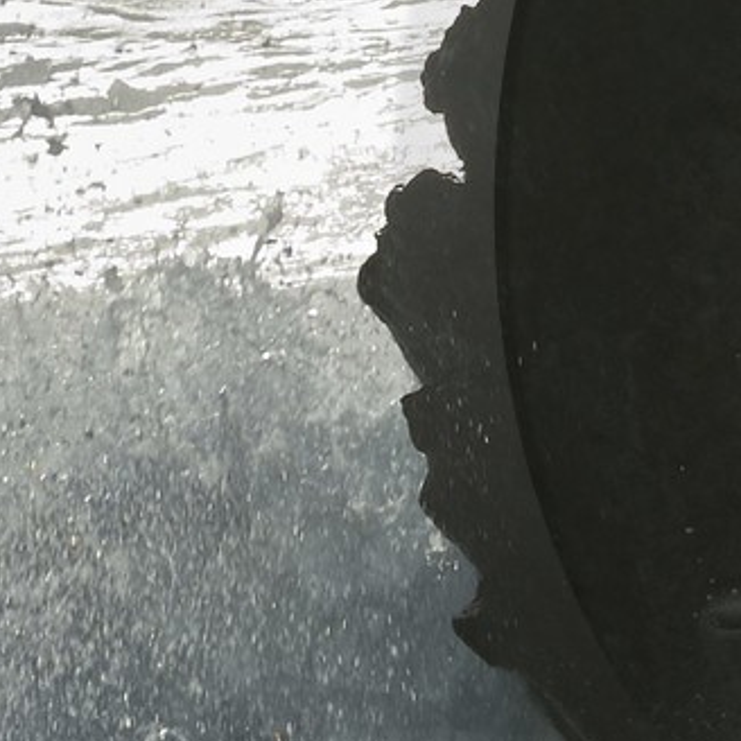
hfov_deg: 1.8
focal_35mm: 995
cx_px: 1430
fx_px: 24097
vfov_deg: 1.8
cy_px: 213
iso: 200
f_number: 20
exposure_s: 1/250
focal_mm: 160
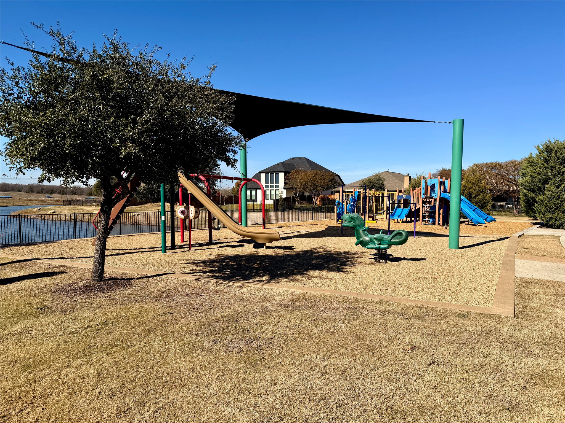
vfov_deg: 56.8
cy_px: 212
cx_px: 282
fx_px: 392
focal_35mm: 24
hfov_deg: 71.6
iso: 80
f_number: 1.78
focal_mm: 6.76
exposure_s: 1/6173
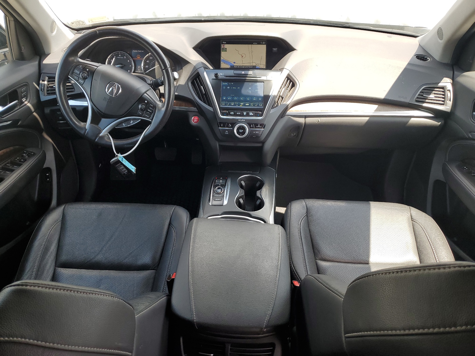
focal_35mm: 26
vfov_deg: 53.1
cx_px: 238
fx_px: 357
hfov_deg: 67.3
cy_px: 178
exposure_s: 1/278
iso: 50
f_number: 1.5
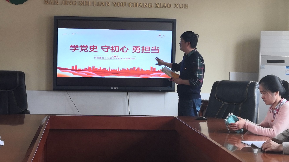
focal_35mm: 83
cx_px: 127
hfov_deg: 25.6
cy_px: 66
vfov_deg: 14.6
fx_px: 636
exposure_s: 1/50
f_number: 1.8
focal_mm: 3.95
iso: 125
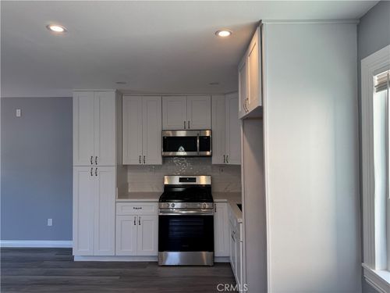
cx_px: 195
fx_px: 270
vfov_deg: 56.8
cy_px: 146
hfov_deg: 71.6
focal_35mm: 24
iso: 64
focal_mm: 6.76
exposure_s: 1/142
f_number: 1.78
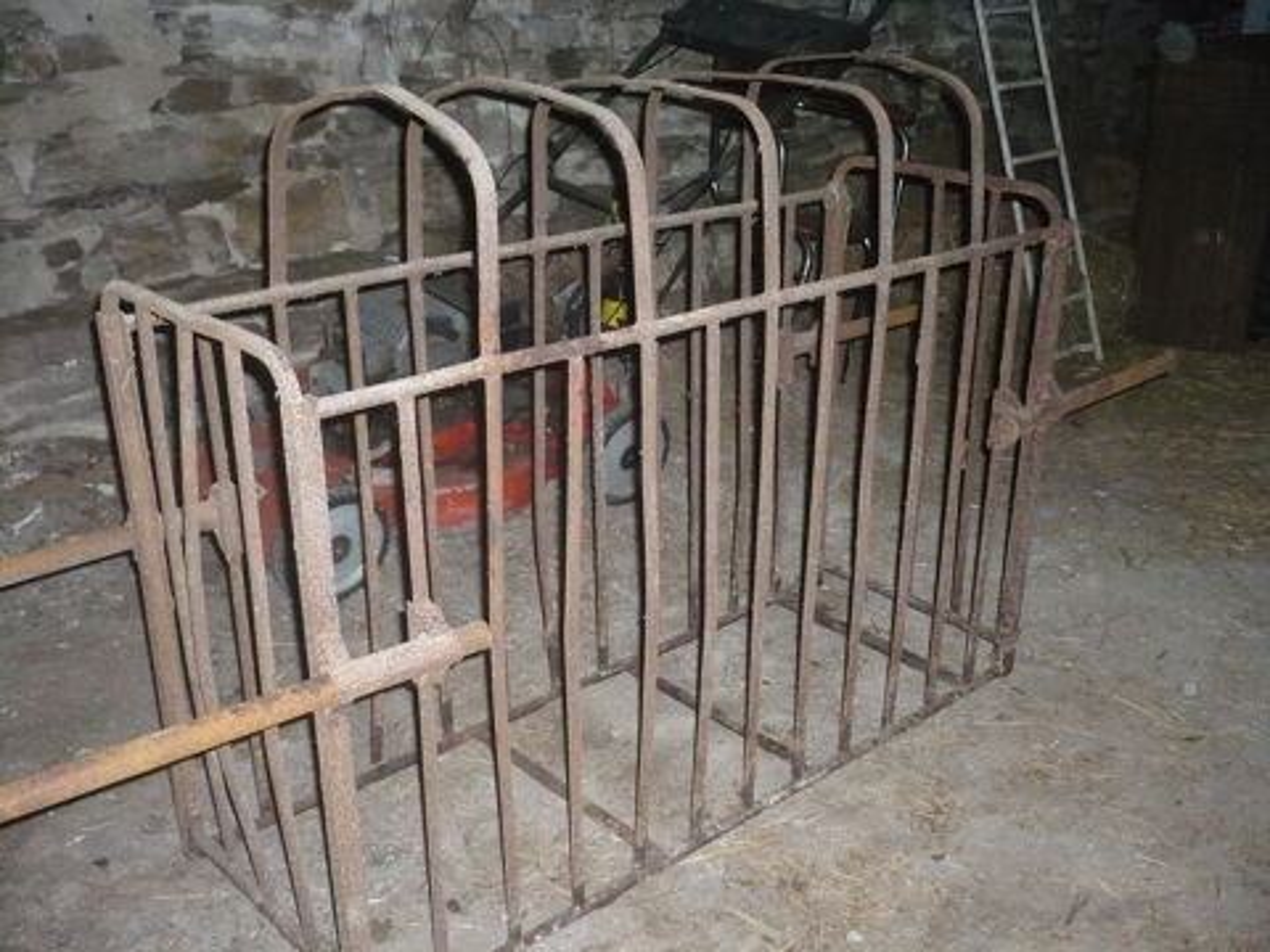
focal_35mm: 35
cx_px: 635
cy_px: 476
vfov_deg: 40.7
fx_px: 1284
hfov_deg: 52.6
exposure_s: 1/30
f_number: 2.8
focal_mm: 5.8
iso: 500
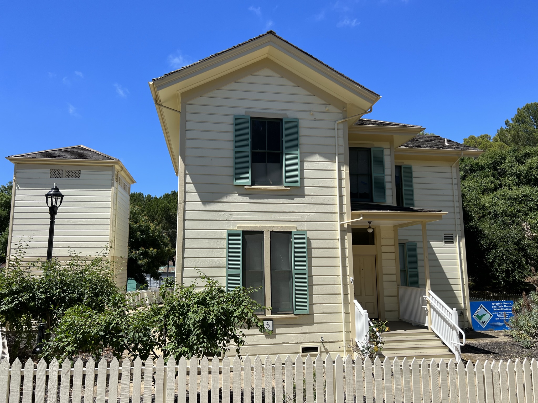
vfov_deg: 53.1
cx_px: 269
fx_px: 404
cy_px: 202
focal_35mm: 26
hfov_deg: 67.3
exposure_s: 1/4115
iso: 50
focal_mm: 5.7
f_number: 1.5
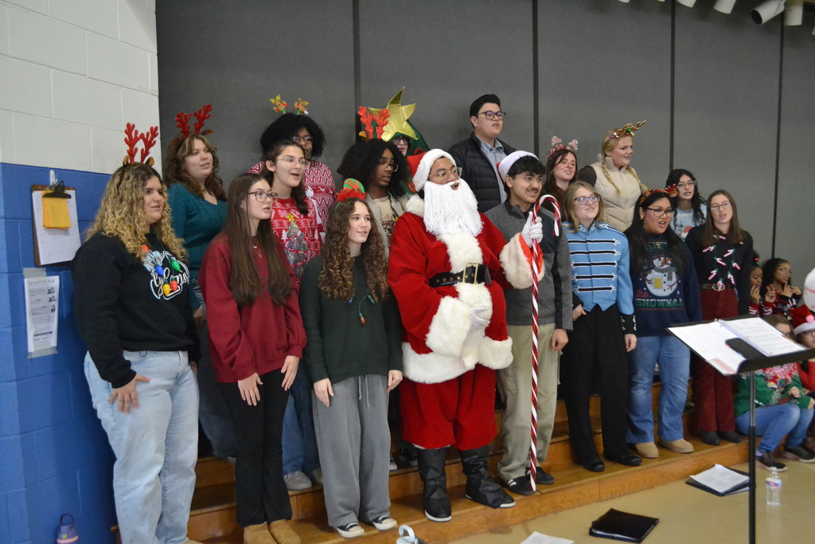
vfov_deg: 40.0
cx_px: 408
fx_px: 747
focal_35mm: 33
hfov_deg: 57.2
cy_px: 272
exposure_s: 1/125
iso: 3200
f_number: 3.8
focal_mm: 22
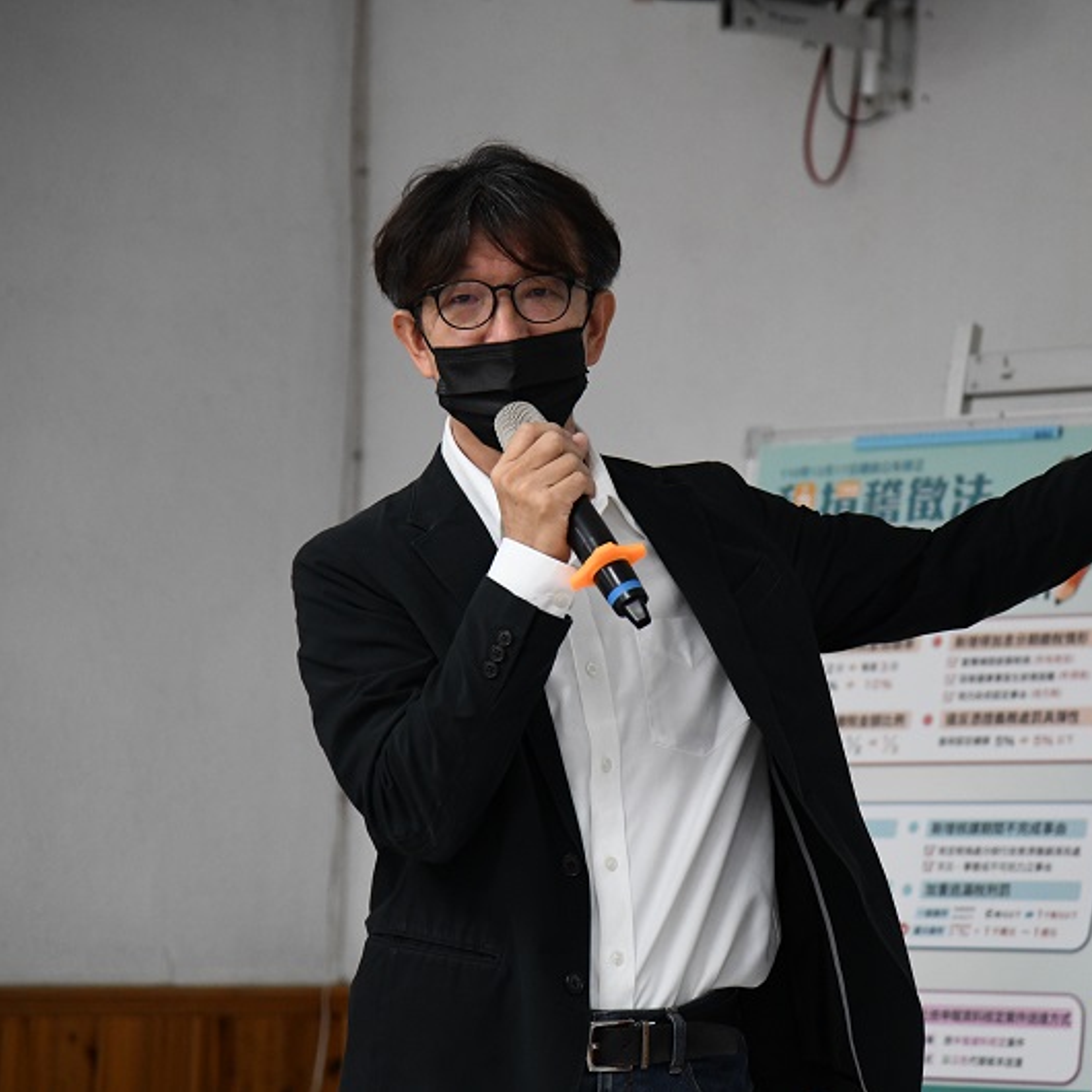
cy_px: 547
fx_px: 5496
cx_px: 686
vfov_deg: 11.3
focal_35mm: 154
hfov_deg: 11.3
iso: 3200
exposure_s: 1/160
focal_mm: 120
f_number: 4
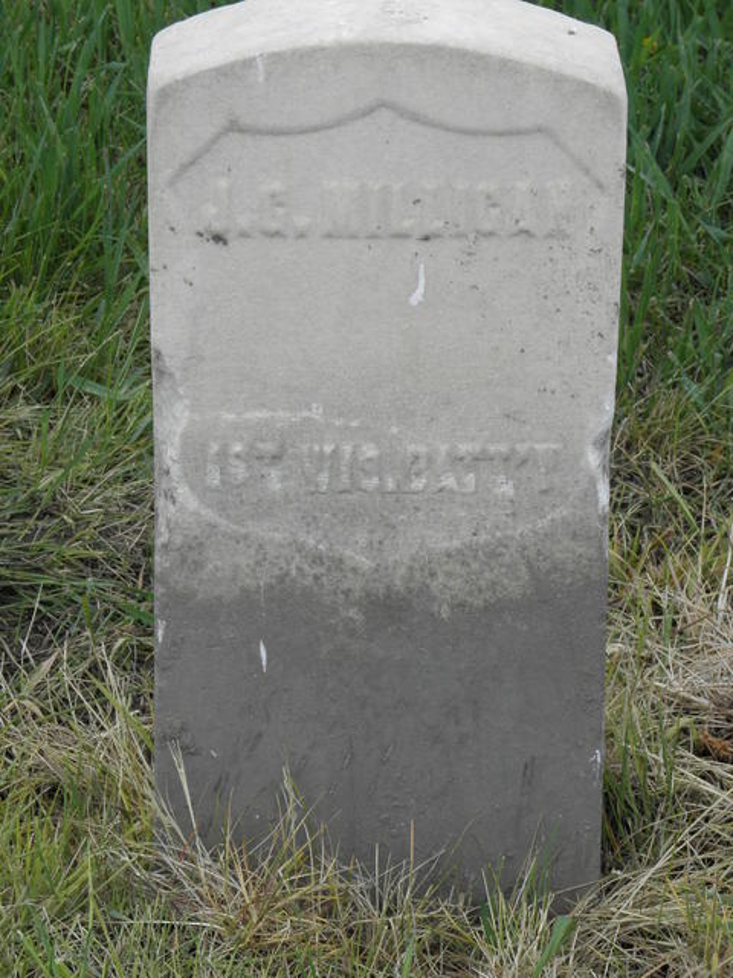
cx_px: 366
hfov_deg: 9.8
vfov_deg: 13.0
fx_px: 4292
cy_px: 489
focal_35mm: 152
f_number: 5.6
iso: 64
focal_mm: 27.16
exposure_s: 1/320
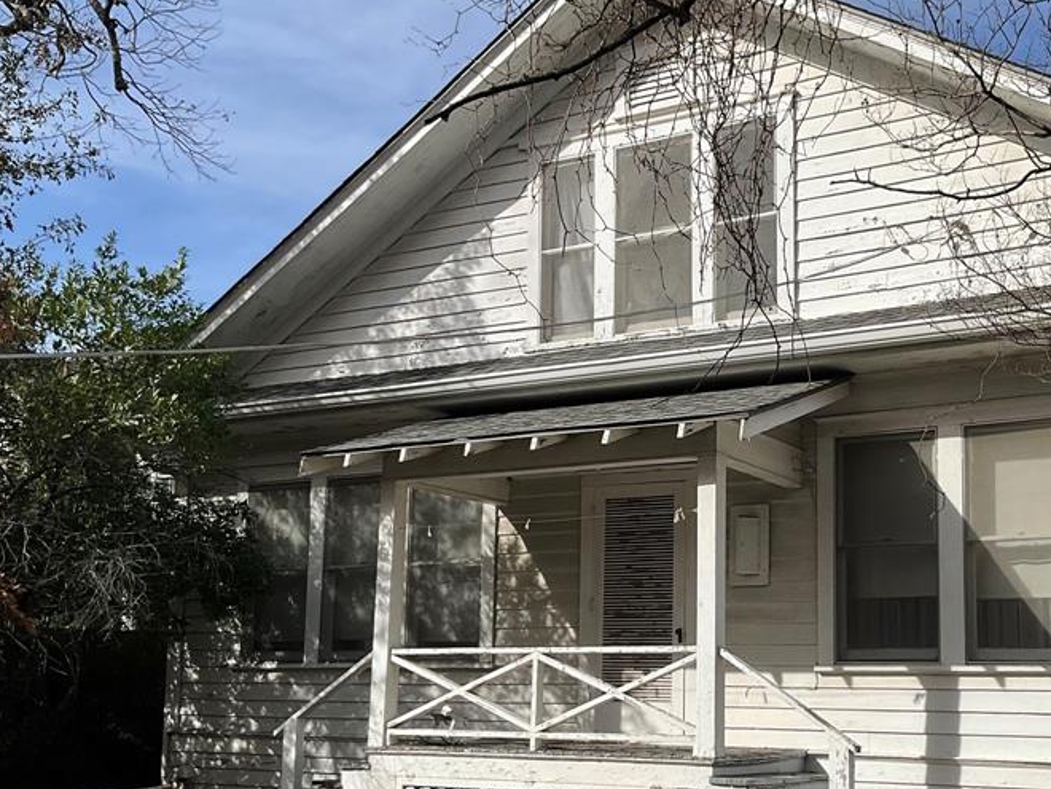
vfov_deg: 31.9
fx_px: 1366
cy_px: 528
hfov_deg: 41.4
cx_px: 721
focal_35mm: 45
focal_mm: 3
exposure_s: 1/2801
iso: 25
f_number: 1.8
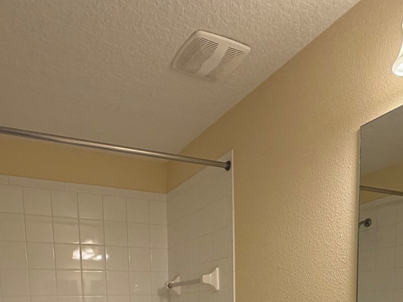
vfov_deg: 34.3
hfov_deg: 53.9
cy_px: 355
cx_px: 181
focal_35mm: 34
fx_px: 396
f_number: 2.2
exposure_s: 1/120
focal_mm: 2.22
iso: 100
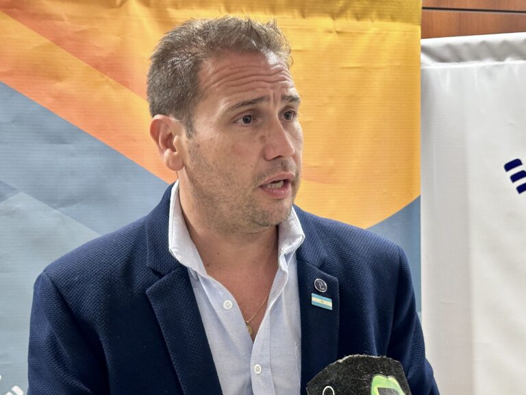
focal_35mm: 48
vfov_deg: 30.3
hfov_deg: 39.7
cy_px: 198
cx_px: 263
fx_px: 729
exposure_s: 1/33
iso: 320
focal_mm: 6.86
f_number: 1.78
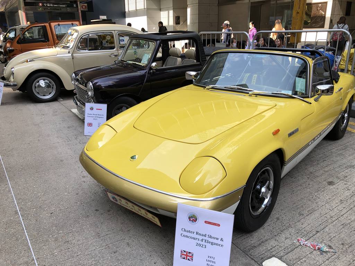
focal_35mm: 28
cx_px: 178
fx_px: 287
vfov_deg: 49.7
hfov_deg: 63.4
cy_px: 133
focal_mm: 3.99
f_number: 1.8
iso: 20
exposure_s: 1/390
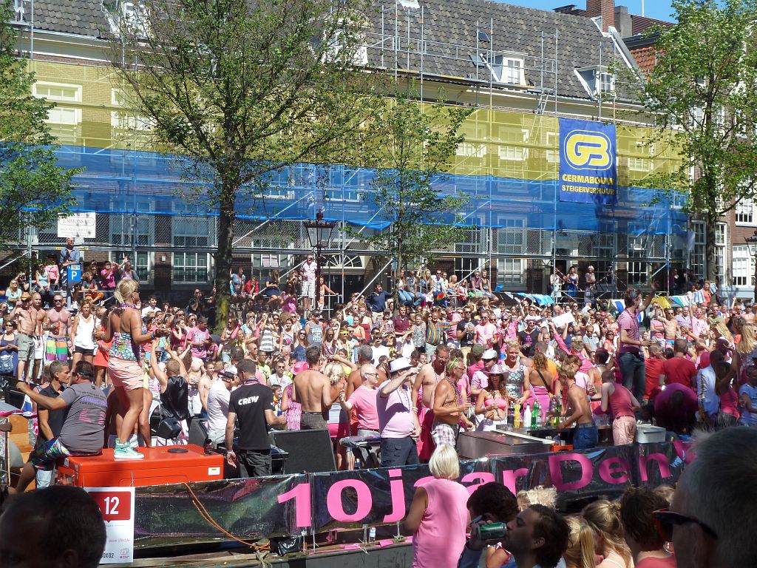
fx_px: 1290
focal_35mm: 59
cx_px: 378
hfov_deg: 32.7
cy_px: 284
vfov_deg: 24.8
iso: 80
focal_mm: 9.7
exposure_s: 1/400
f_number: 3.9
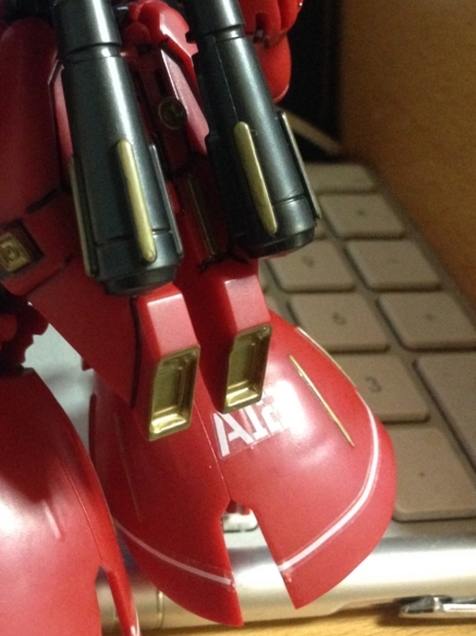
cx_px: 81
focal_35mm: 58
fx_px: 1064
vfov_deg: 32.7
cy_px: 173
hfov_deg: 24.7
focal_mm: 4.12
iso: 500
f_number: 2.4
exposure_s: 1/15
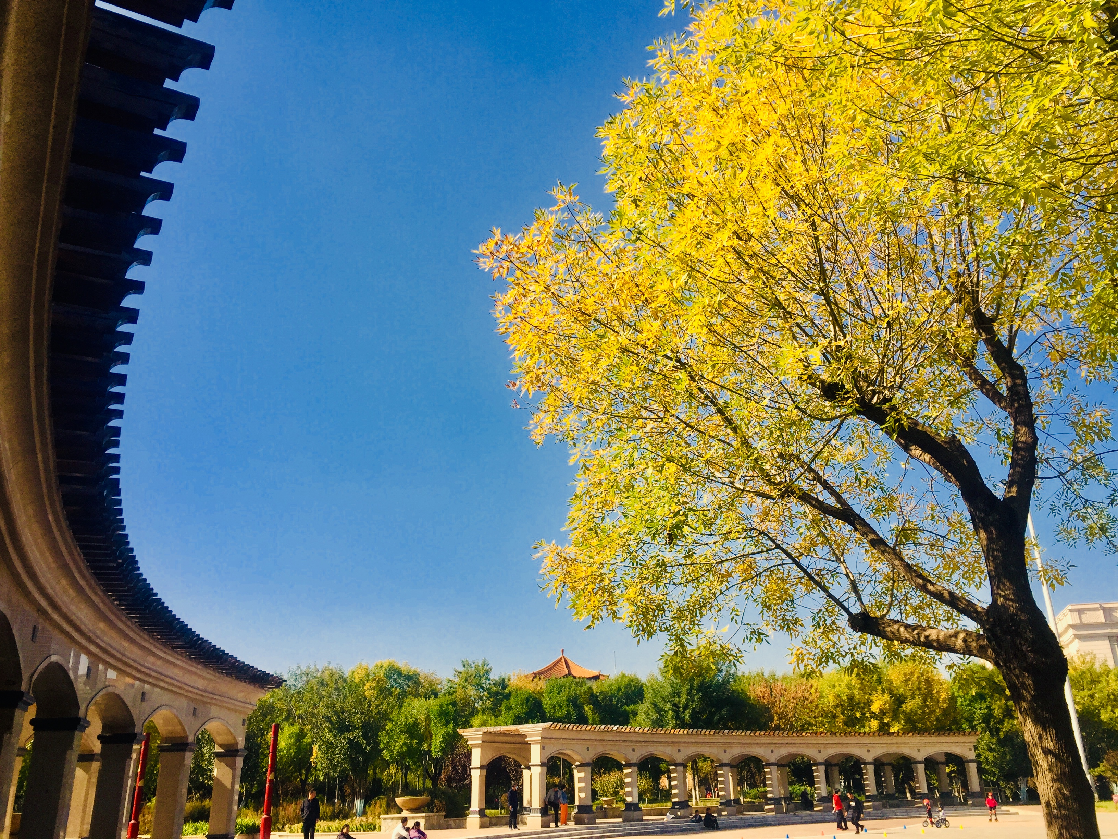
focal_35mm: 29
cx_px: 559
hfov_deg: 61.7
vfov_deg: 48.2
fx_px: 937
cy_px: 420
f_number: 2.2
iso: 32
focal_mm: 4.15
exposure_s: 1/1582
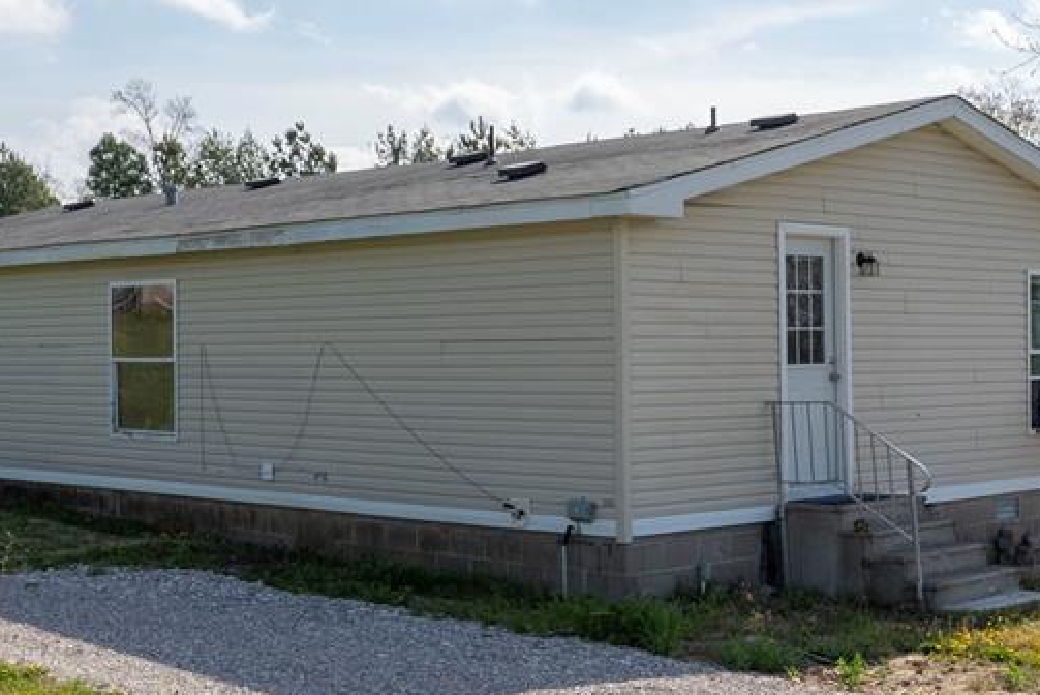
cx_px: 490
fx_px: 1735
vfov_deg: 22.6
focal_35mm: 60
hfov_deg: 33.4
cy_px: 293
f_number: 9
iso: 1000
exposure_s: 1/2000
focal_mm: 29.5
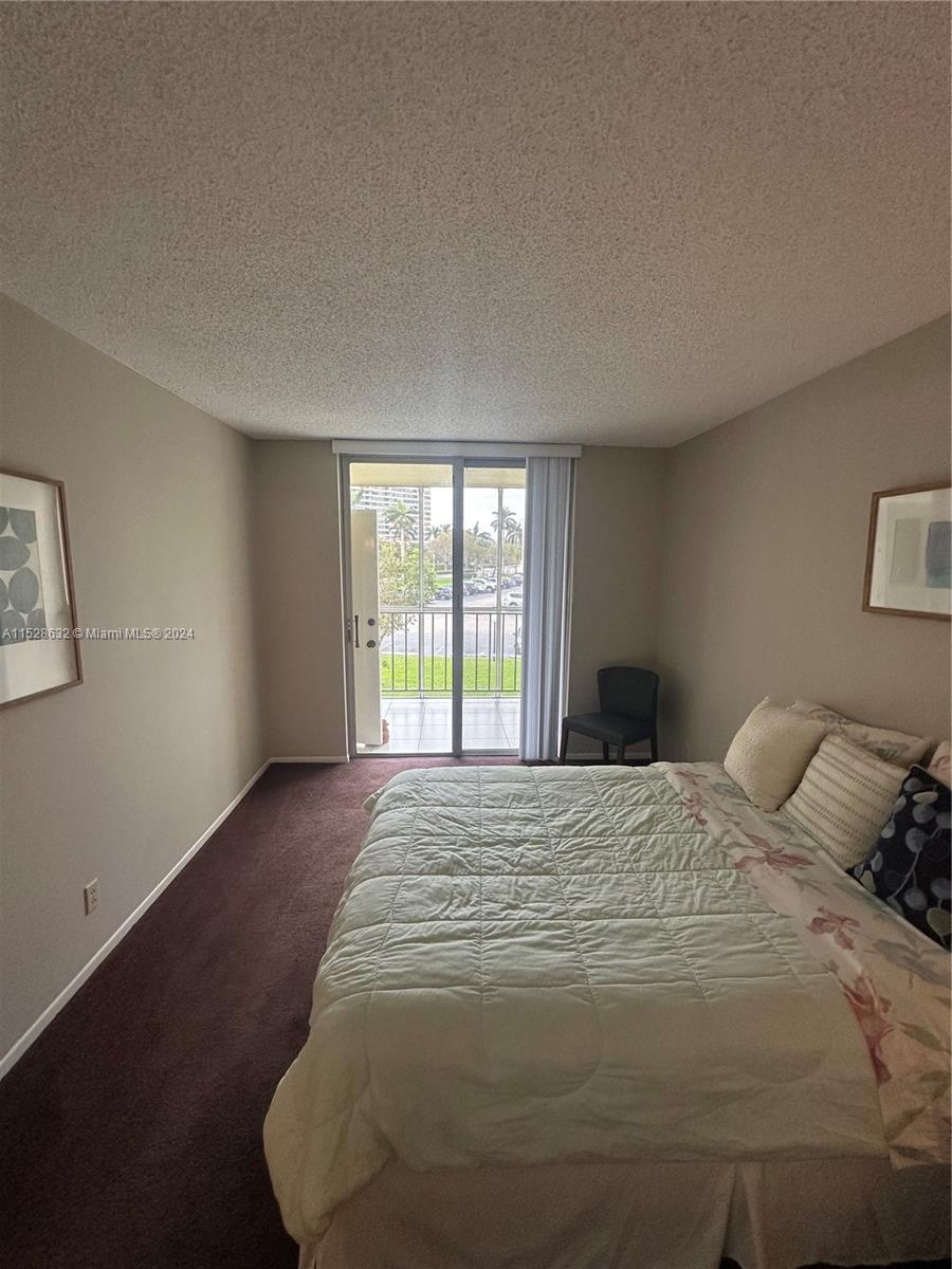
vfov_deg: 102.1
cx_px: 476
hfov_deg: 85.7
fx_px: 513
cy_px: 634
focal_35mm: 14
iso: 160
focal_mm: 2.22
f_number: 2.2
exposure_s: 1/120
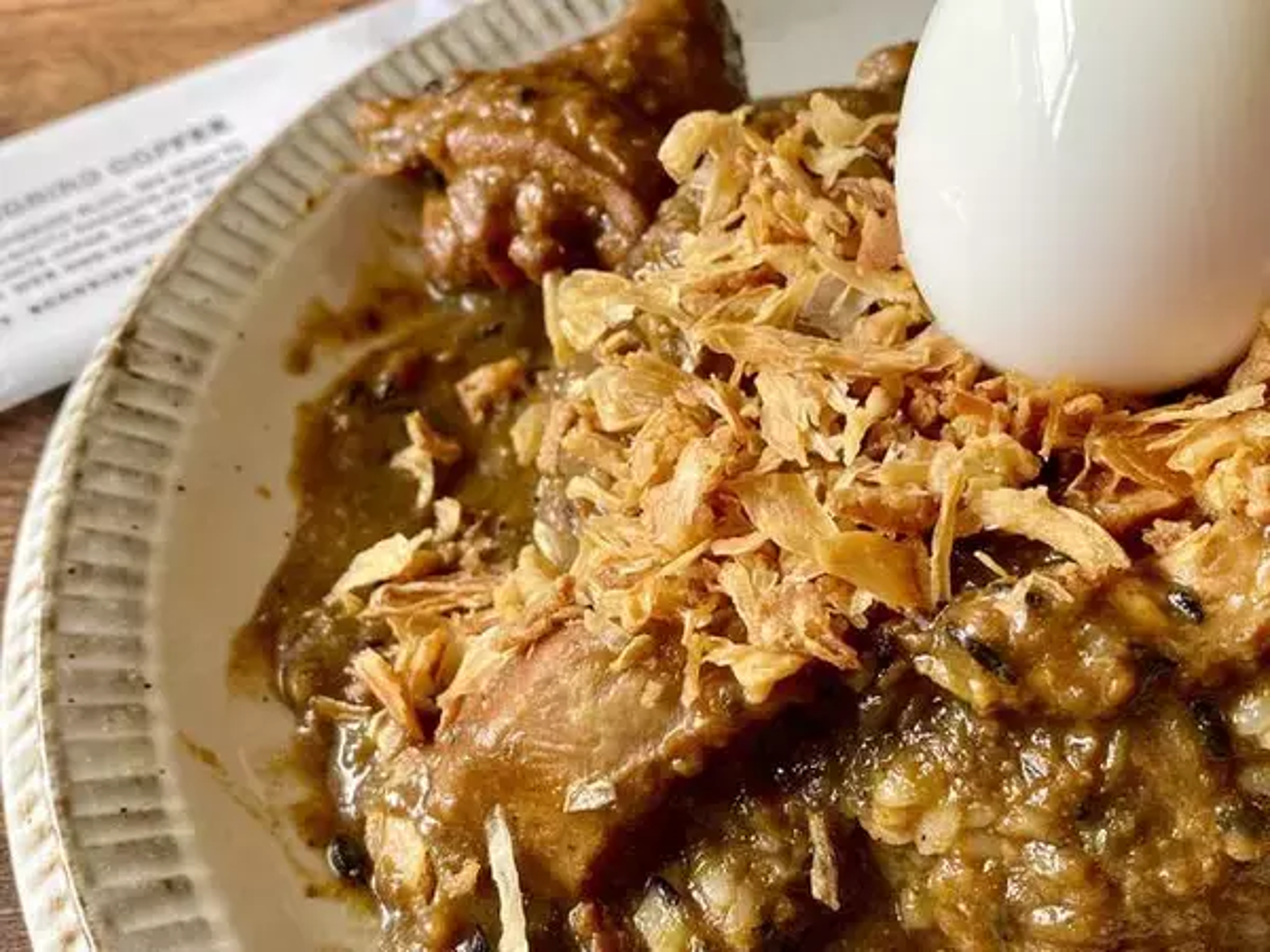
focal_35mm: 26
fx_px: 954
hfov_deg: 67.3
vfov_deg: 53.1
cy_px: 476
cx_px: 635
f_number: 1.8
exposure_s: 1/122
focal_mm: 4.25
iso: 64
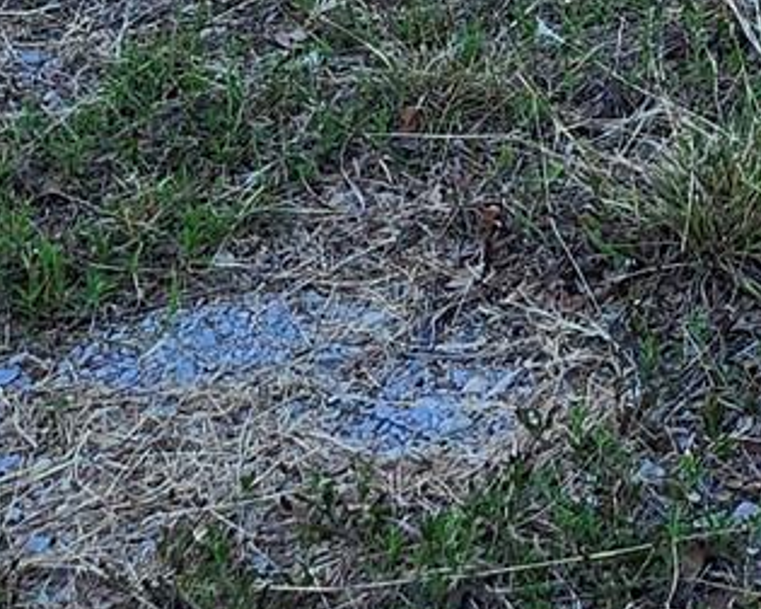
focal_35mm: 146
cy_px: -1100
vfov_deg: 9.0
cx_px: 1181
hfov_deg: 12.5
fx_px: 3288
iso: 25
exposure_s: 1/601
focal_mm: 5.54
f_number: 1.8
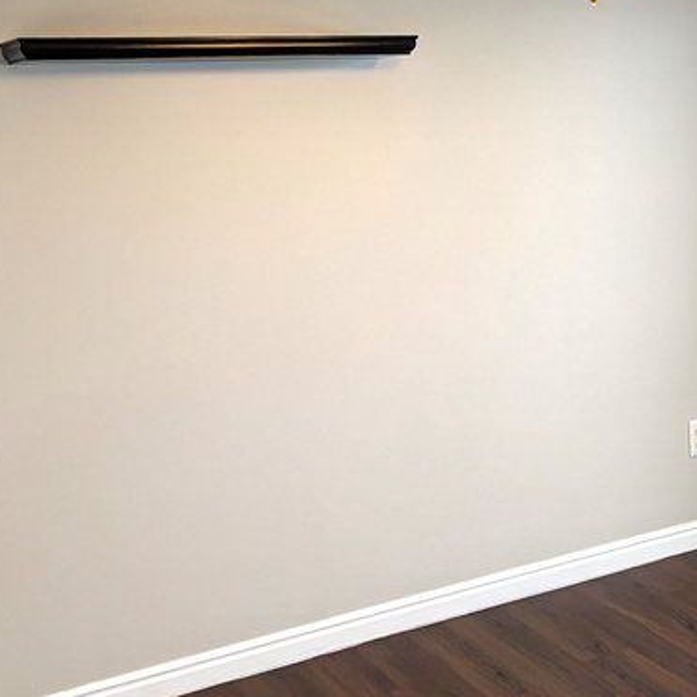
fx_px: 1321
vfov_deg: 29.3
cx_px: 580
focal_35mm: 58
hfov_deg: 28.8
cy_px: 220
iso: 36
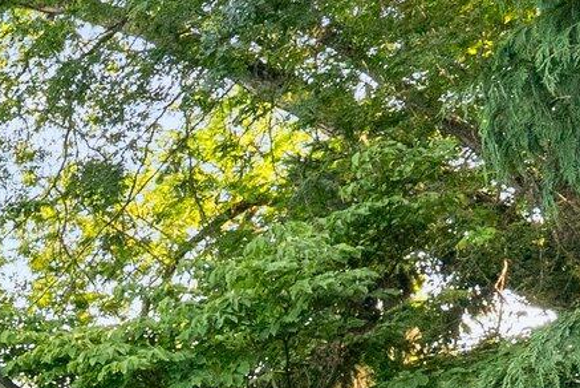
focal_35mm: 75
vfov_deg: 17.7
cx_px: -673
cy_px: 397
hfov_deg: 16.9
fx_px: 1209
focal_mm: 16
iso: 1250
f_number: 16
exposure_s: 1/100
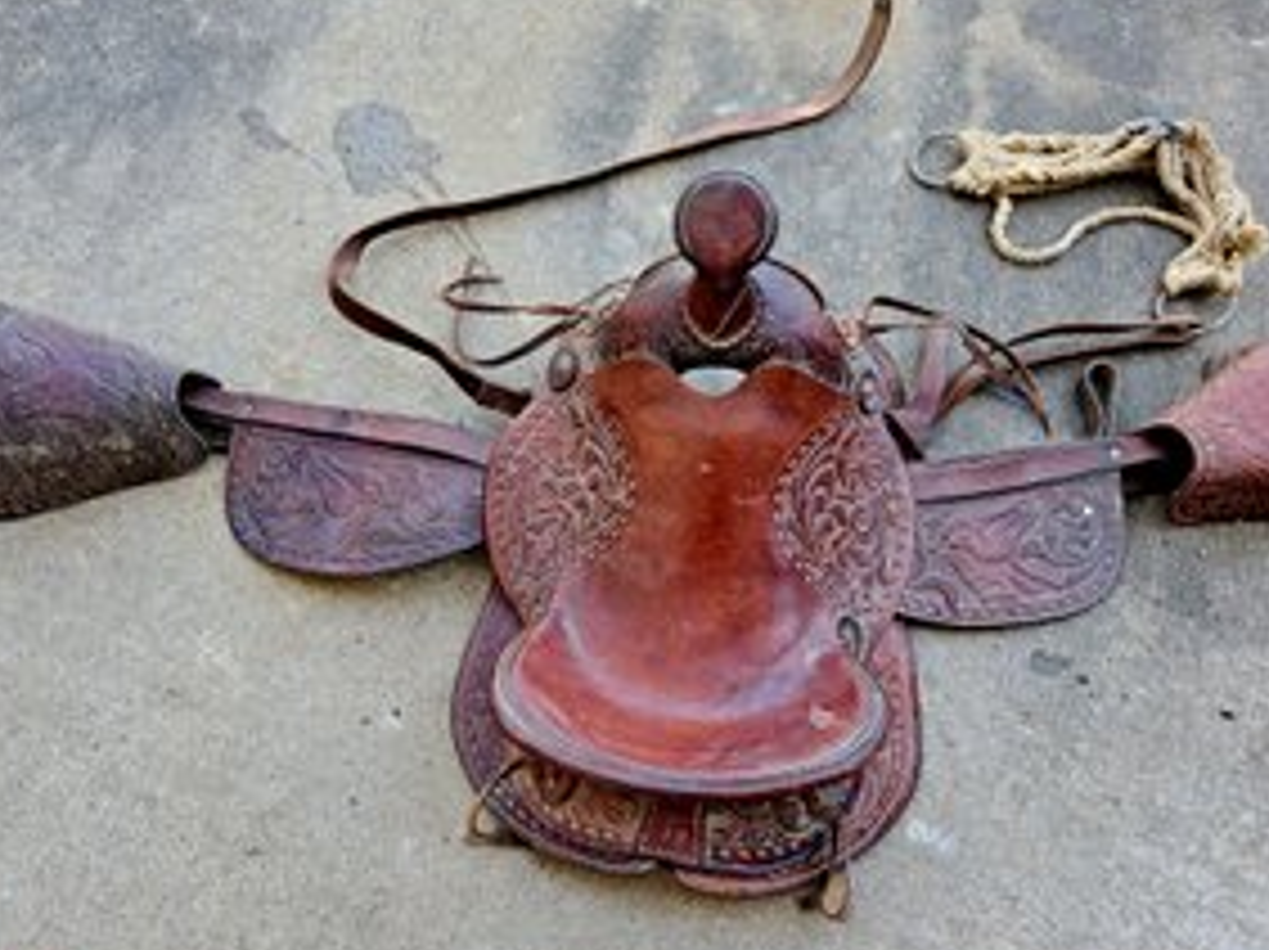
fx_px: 1026
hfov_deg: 63.5
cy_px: 516
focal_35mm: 28
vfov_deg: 49.6
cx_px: 646
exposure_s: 1/120
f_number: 1.8
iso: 32
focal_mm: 5.4
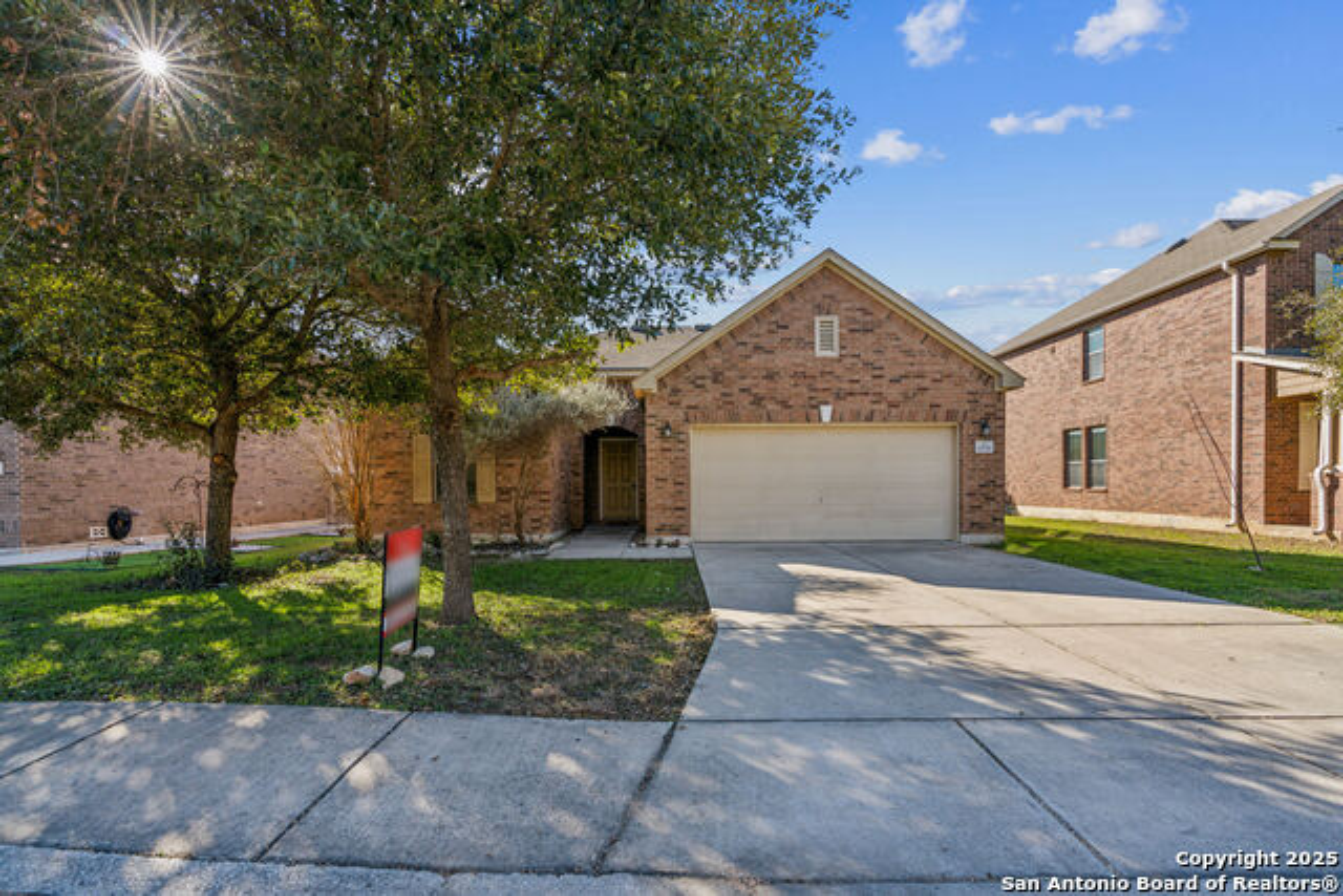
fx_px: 597
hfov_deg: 96.7
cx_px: 672
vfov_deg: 73.8
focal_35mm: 16
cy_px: 448
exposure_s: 1/400
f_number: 8
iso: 320
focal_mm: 16
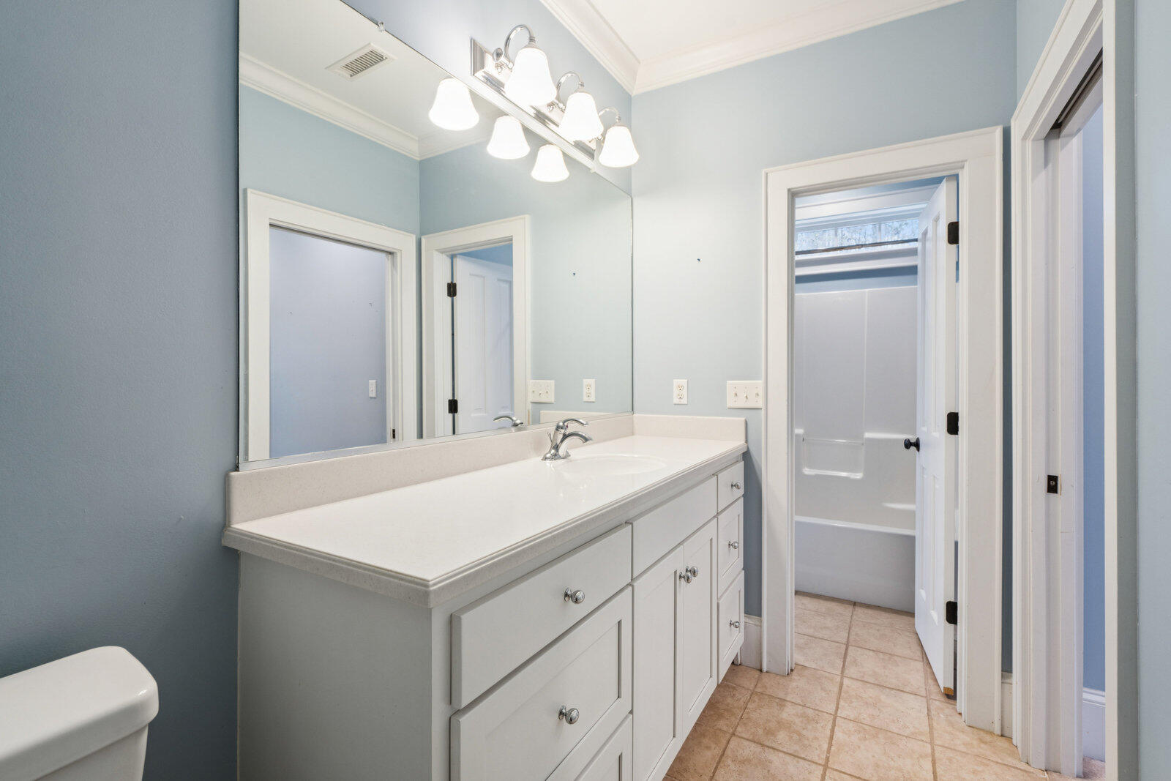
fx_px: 520
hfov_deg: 96.7
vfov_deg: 73.8
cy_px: 390
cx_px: 586
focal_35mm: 16
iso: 400
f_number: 8
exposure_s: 1/8
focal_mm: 16
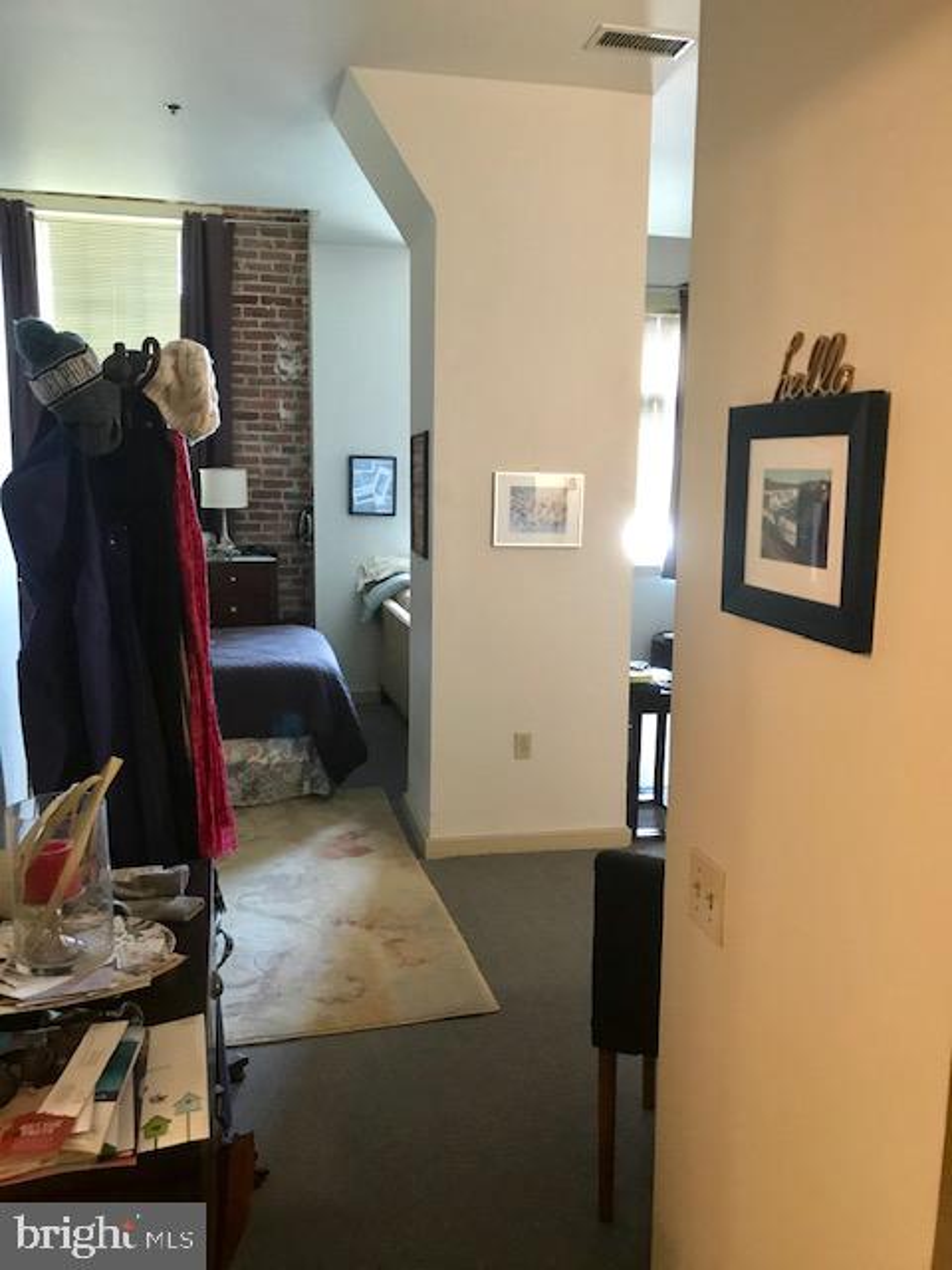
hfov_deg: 49.7
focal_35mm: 28
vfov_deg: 63.4
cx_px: 476
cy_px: 635
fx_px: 1027
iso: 100
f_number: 1.8
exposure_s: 1/10
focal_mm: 3.99
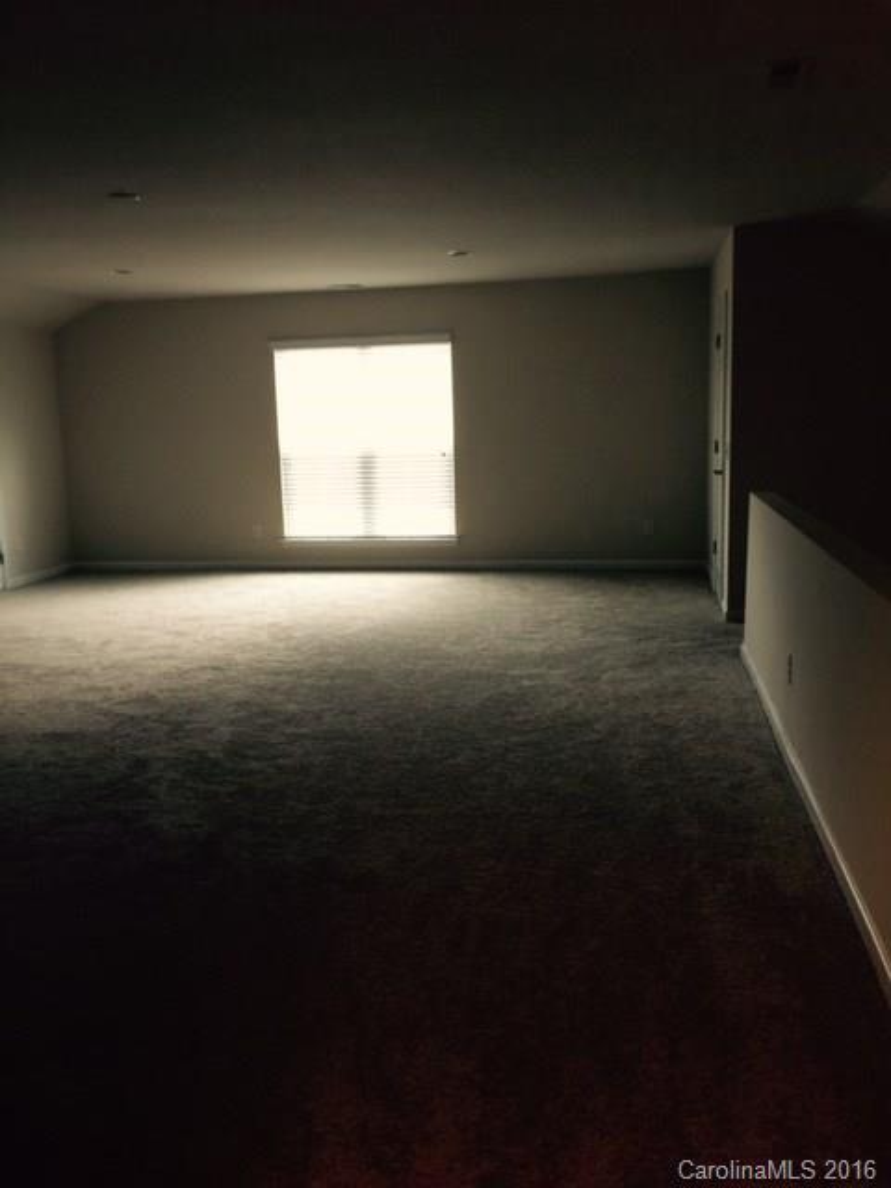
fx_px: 995
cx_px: 446
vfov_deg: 61.7
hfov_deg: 48.2
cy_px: 594
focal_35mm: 29
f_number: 2.2
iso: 80
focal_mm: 4.15
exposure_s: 1/15
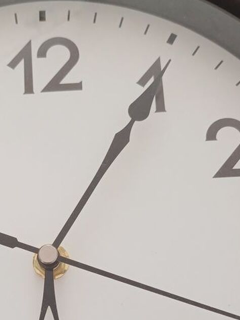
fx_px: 490
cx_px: 58
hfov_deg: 27.1
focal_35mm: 53
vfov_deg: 34.8
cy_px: 264
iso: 100
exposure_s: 1/50
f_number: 1.8
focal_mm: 4.65
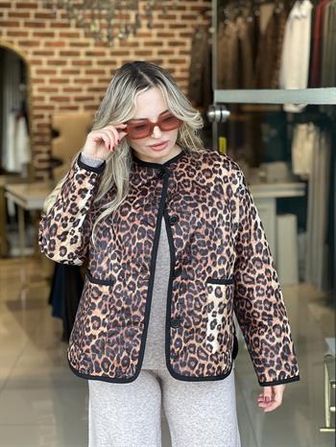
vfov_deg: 25.3
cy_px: 224
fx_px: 996
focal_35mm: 77
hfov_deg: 19.2
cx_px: 168
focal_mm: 9
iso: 64
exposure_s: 1/100
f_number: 2.8
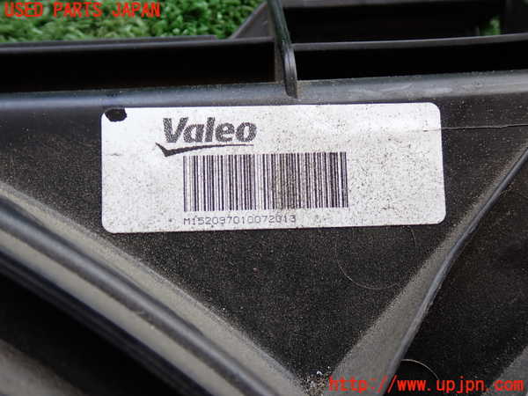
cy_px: 198
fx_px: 580
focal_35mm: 38
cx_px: 264
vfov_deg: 37.7
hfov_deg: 49.0
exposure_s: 1/80
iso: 100
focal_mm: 6.83
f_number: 2.7
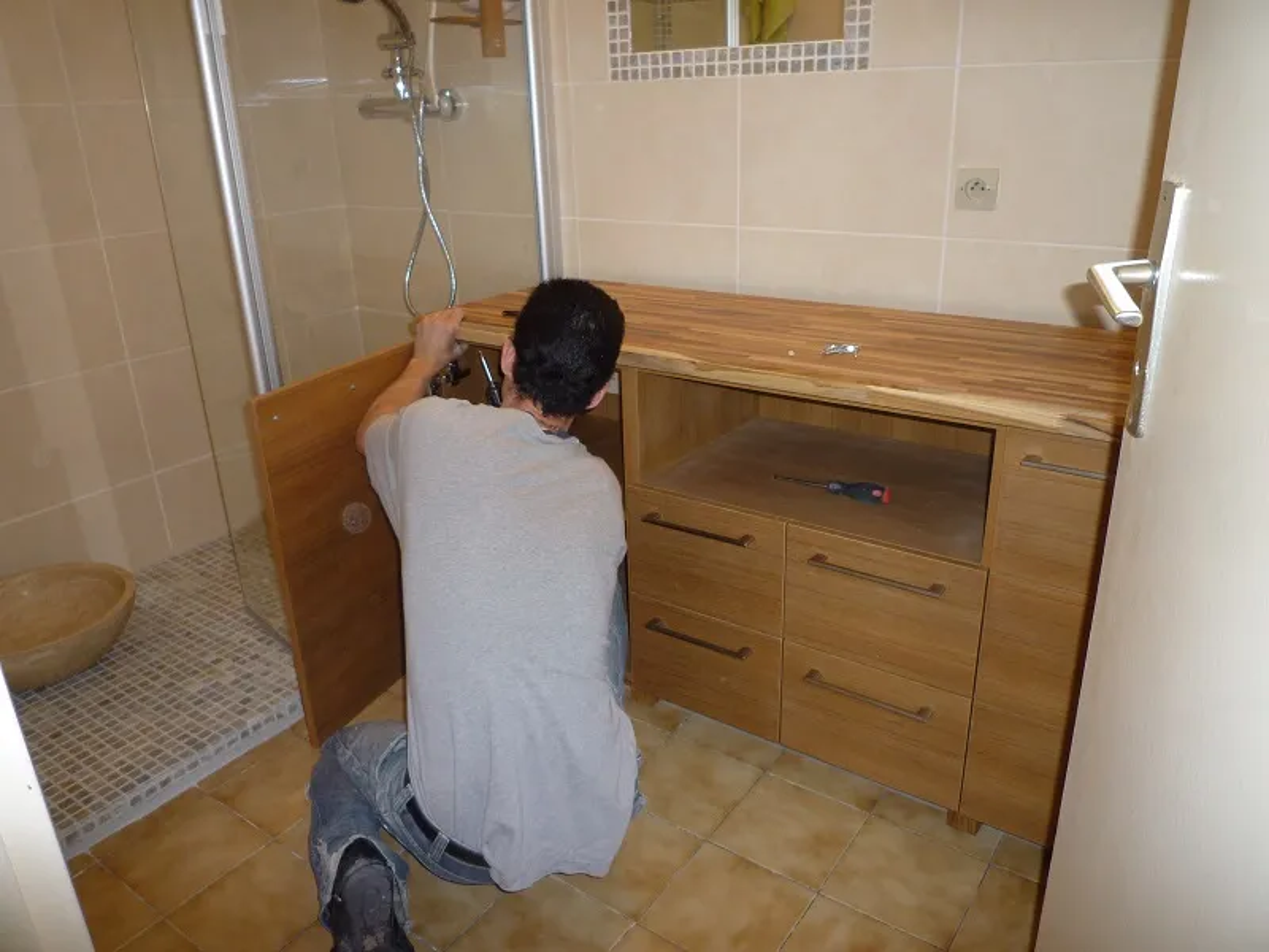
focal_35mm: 25
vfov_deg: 54.9
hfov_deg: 69.4
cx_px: 634
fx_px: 916
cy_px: 476
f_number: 2.8
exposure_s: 1/30
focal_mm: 4.4
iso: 100
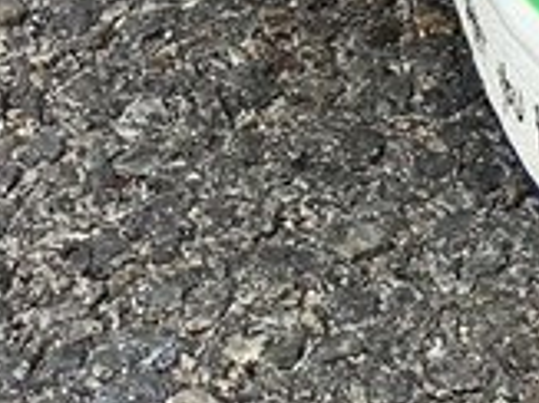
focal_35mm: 255
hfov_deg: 7.4
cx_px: 1157
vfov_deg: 5.7
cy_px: -431
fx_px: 3968
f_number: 2.4
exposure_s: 1/318
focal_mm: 6
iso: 16
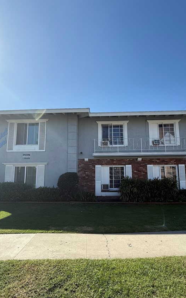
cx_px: 94
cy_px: 163
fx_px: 146
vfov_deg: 90.8
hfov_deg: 65.0
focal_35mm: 18
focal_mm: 2.22
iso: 50
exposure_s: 1/1399
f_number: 2.2
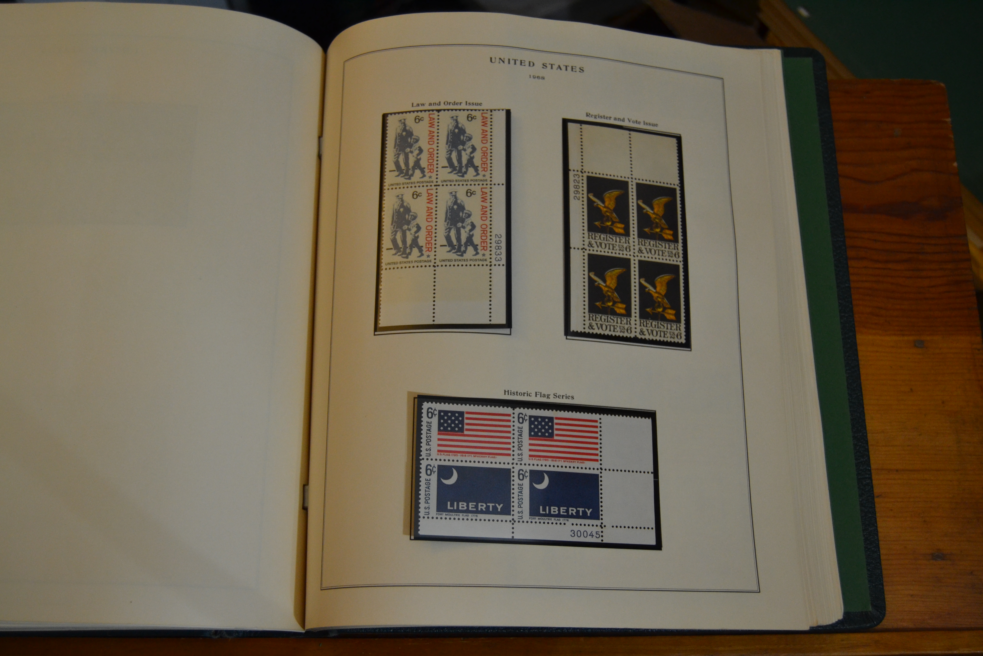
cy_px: 328
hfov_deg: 49.6
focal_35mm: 39
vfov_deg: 34.2
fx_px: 1065
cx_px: 492
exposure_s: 1/60
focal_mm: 26
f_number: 4
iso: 1000
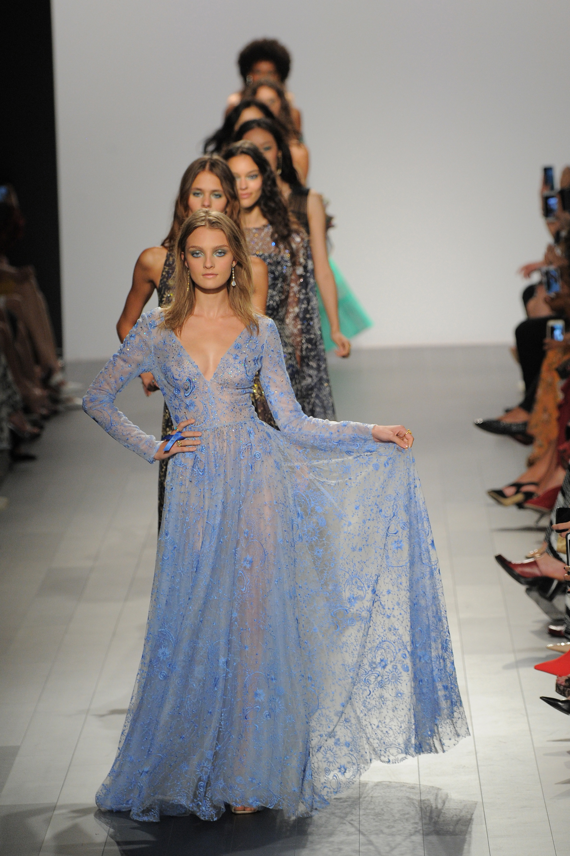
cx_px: 285
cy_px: 428
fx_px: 5945
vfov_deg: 8.2
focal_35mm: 250
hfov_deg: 5.5
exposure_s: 1/500
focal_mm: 250
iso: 2500
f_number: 5.6
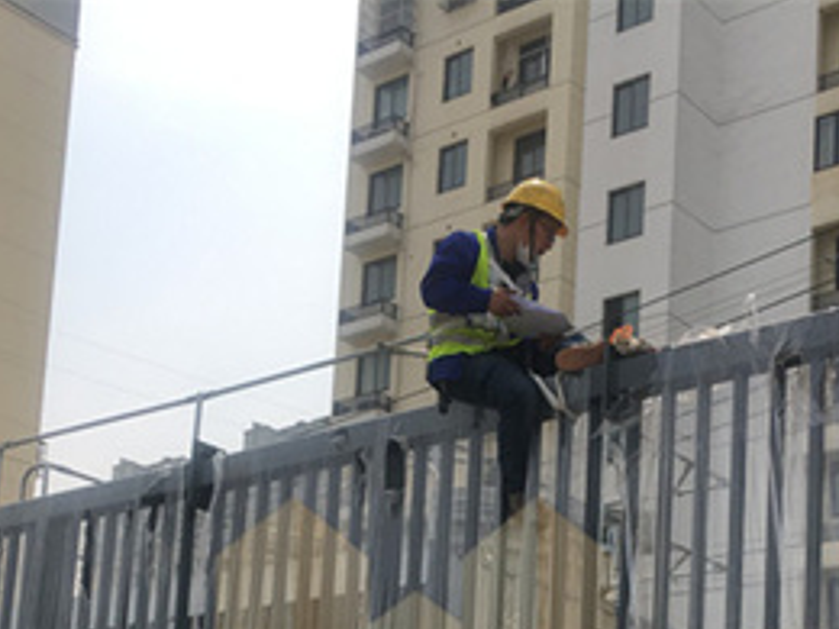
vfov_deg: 20.7
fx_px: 1624
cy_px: 723
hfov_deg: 28.9
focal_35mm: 67
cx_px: 471
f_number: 2.2
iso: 25
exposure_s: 1/1876
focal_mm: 4.15
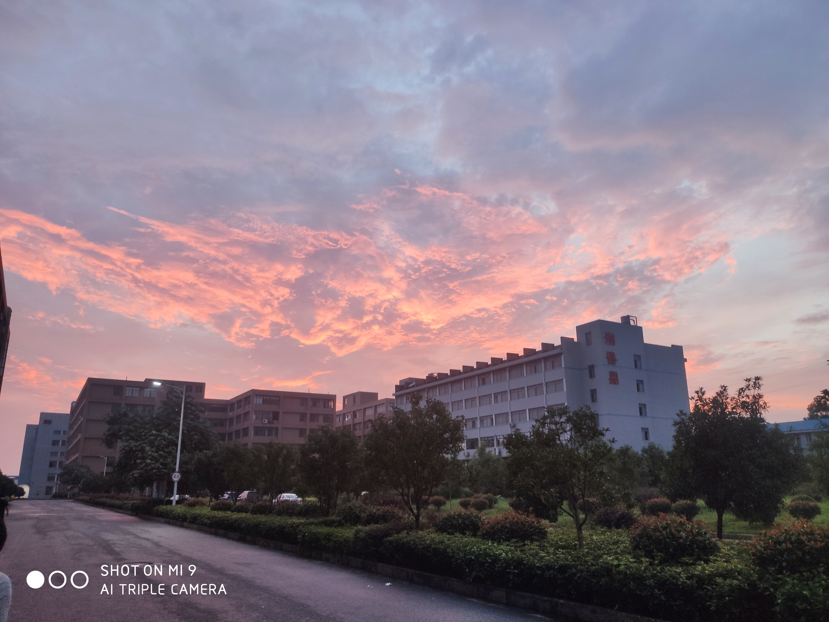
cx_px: 414
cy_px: 311
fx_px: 647
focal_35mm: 27
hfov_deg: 65.3
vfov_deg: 51.4
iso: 339
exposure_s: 1/100
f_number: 1.75
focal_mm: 4.75
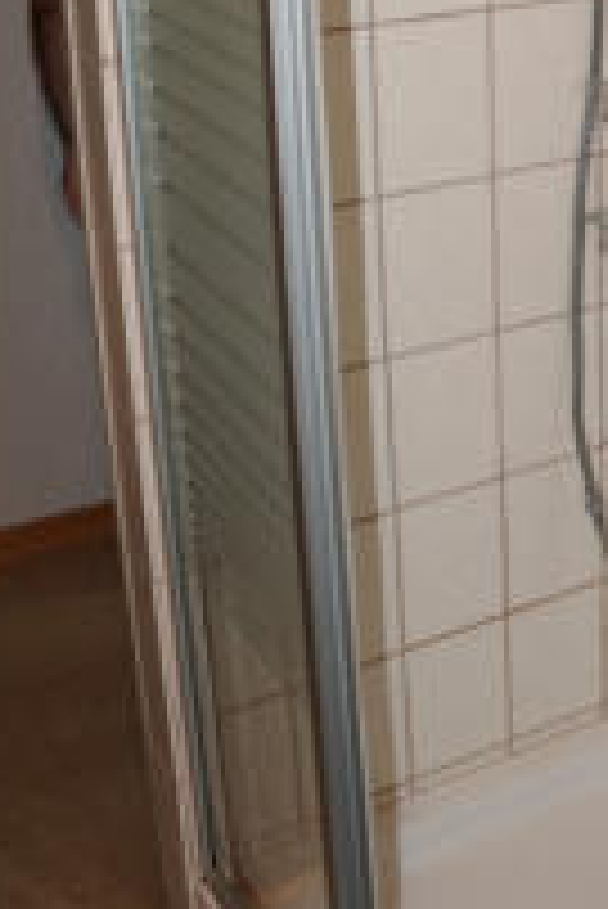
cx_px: 694
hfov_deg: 20.2
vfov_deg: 30.3
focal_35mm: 64
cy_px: 122
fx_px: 1618
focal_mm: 18
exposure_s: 1/60
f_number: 3.5
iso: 500
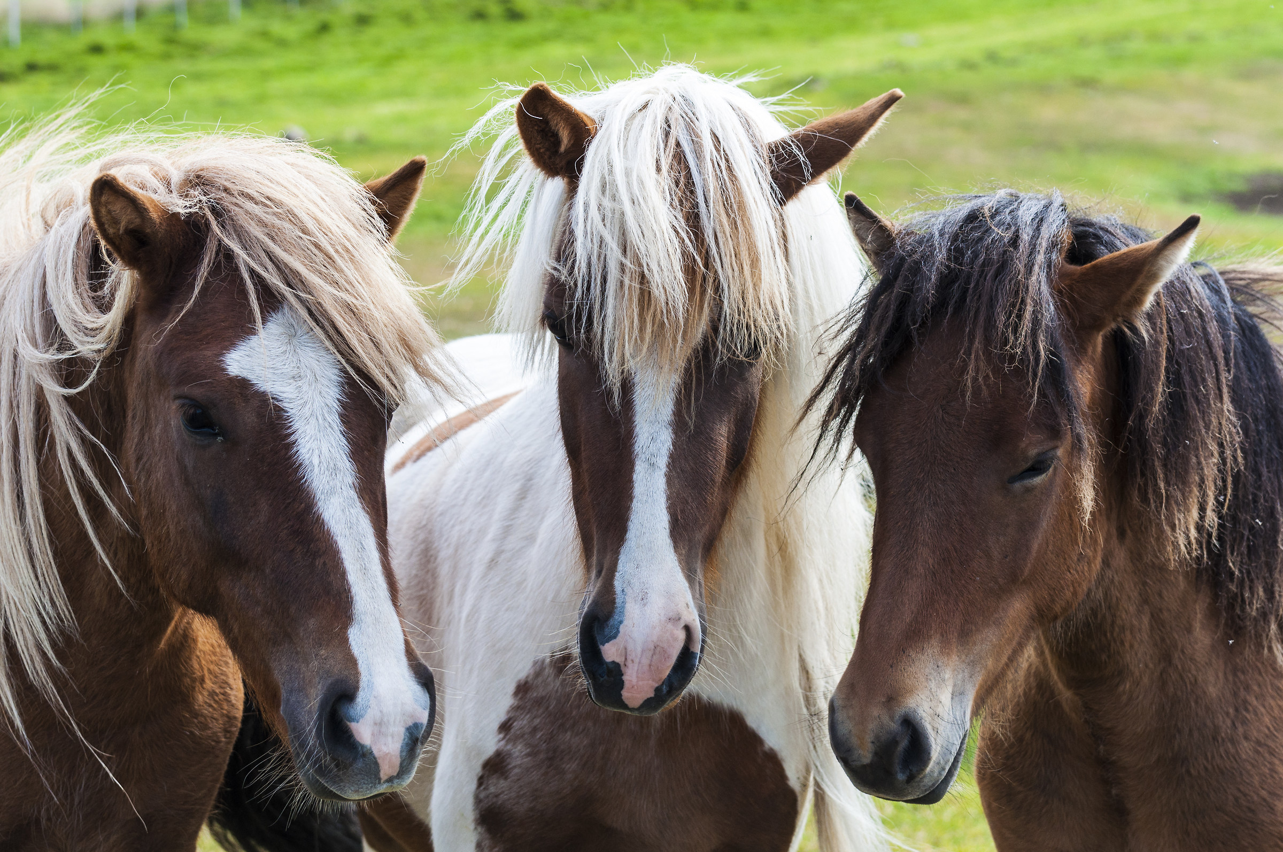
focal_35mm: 105
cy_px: 426
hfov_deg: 19.5
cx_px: 642
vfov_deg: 13.0
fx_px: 3737
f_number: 5.6
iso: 400
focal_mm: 70
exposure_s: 1/800
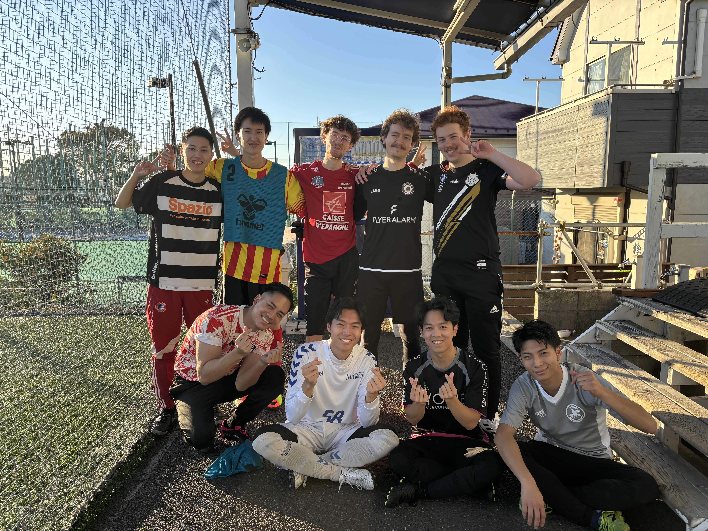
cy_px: 266
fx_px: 532
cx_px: 354
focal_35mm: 26
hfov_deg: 67.3
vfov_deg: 53.1
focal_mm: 5.96
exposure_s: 1/591
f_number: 1.6
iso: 50
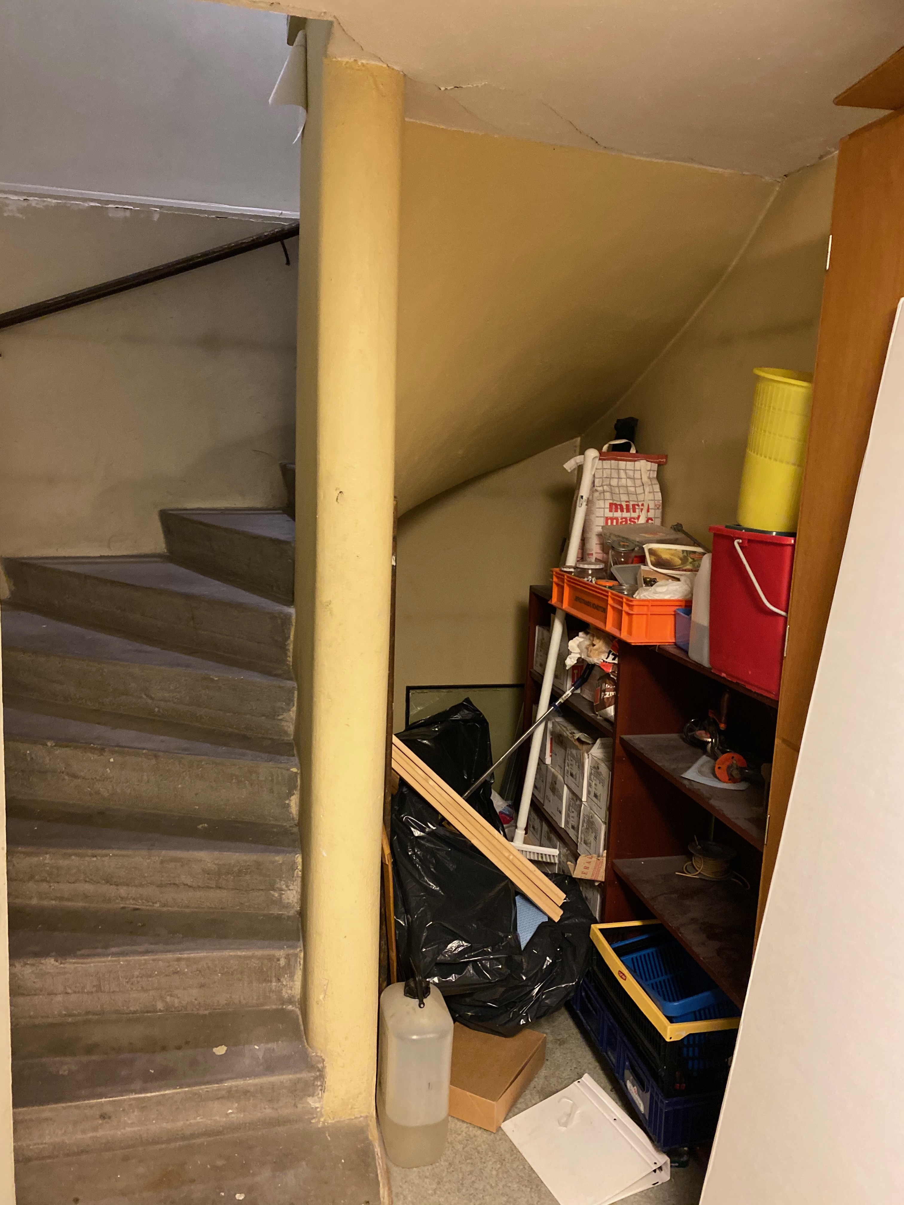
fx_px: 905
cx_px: 452
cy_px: 602
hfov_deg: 53.1
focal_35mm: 26
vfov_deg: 67.3
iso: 500
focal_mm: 4.25
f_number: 1.8
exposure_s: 1/25
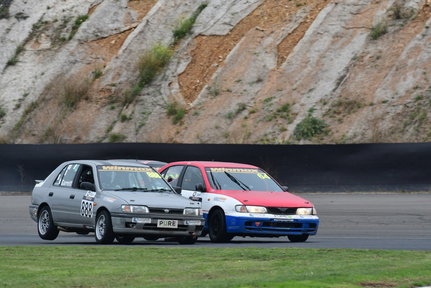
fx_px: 8982
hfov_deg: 2.7
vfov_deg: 1.8
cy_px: 144
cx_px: 216
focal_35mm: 750
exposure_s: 1/640
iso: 640
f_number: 11
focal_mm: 500
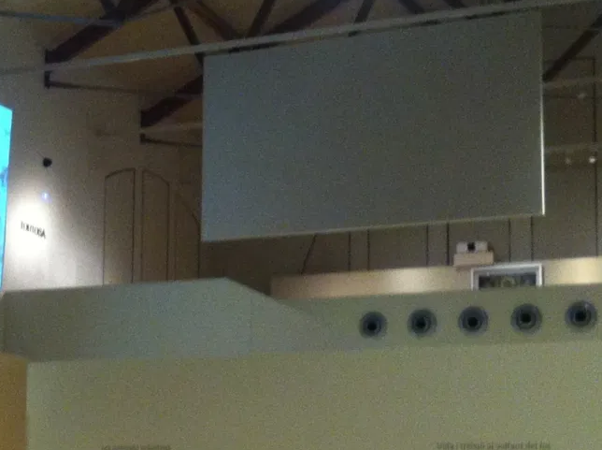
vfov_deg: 16.8
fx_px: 1511
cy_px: 352
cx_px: 157
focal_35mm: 87
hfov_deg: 22.3
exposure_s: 1/15
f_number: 2.8
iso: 250
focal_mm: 3.85
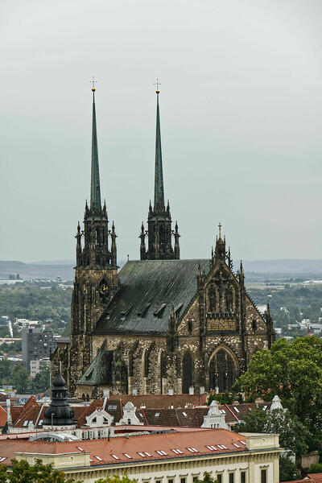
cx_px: 161
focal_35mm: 200
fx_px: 2683
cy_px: 242
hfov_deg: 6.9
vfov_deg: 10.3
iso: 160
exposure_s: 1/250
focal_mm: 200
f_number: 8
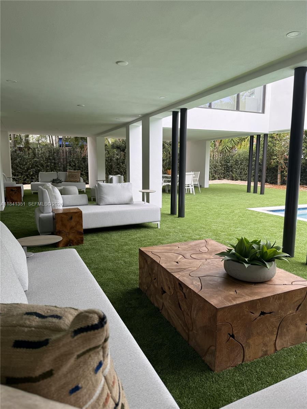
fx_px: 284
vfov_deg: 71.6
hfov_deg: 56.8
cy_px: 204
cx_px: 154
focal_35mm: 24
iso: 100
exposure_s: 1/256
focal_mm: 6.76
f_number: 1.78
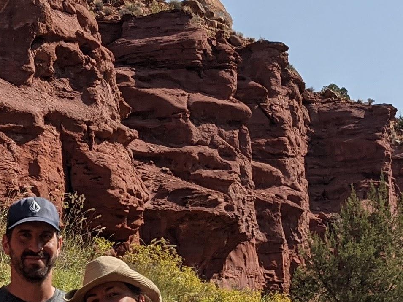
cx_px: 272
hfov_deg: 17.2
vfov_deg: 12.8
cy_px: 334
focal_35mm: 114
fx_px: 1327
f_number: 1.73
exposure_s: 1/5882
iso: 73
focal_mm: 4.38
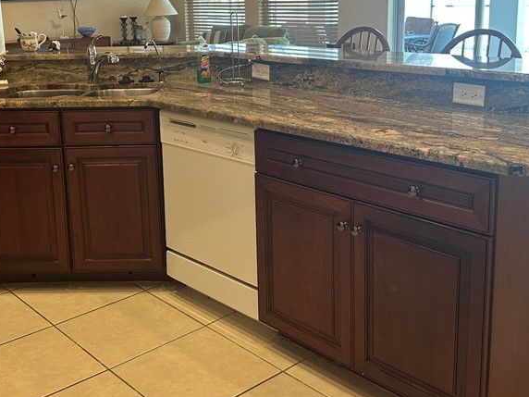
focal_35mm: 43
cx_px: 238
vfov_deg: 33.2
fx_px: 657
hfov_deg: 43.8
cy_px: 126
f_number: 1.78
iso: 200
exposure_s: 1/60
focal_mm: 6.86
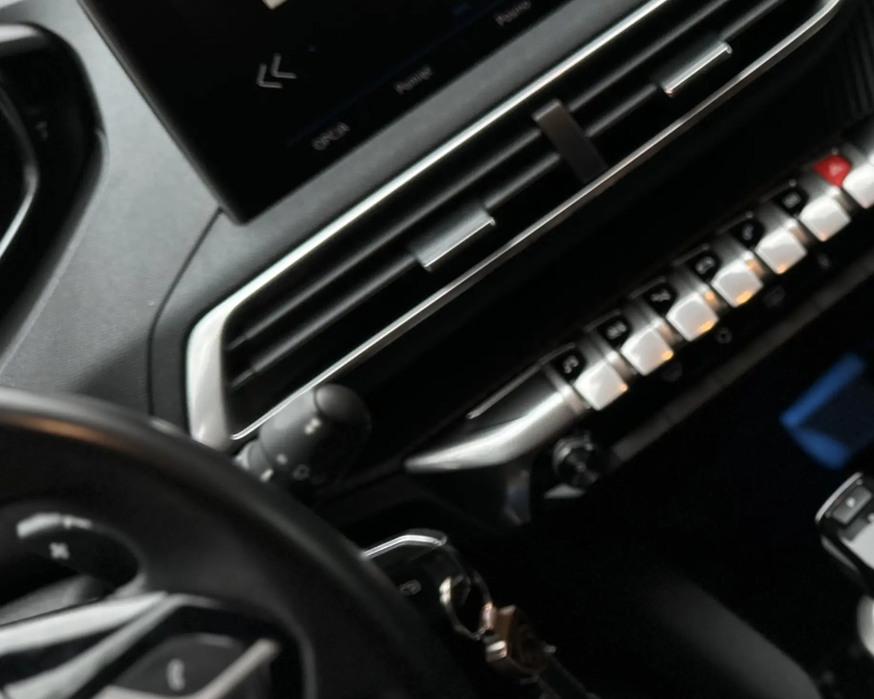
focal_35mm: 49
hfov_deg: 34.8
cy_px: 394
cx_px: 861
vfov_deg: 30.8
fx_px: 1268
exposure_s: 1/121
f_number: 1.78
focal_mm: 6.86
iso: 200
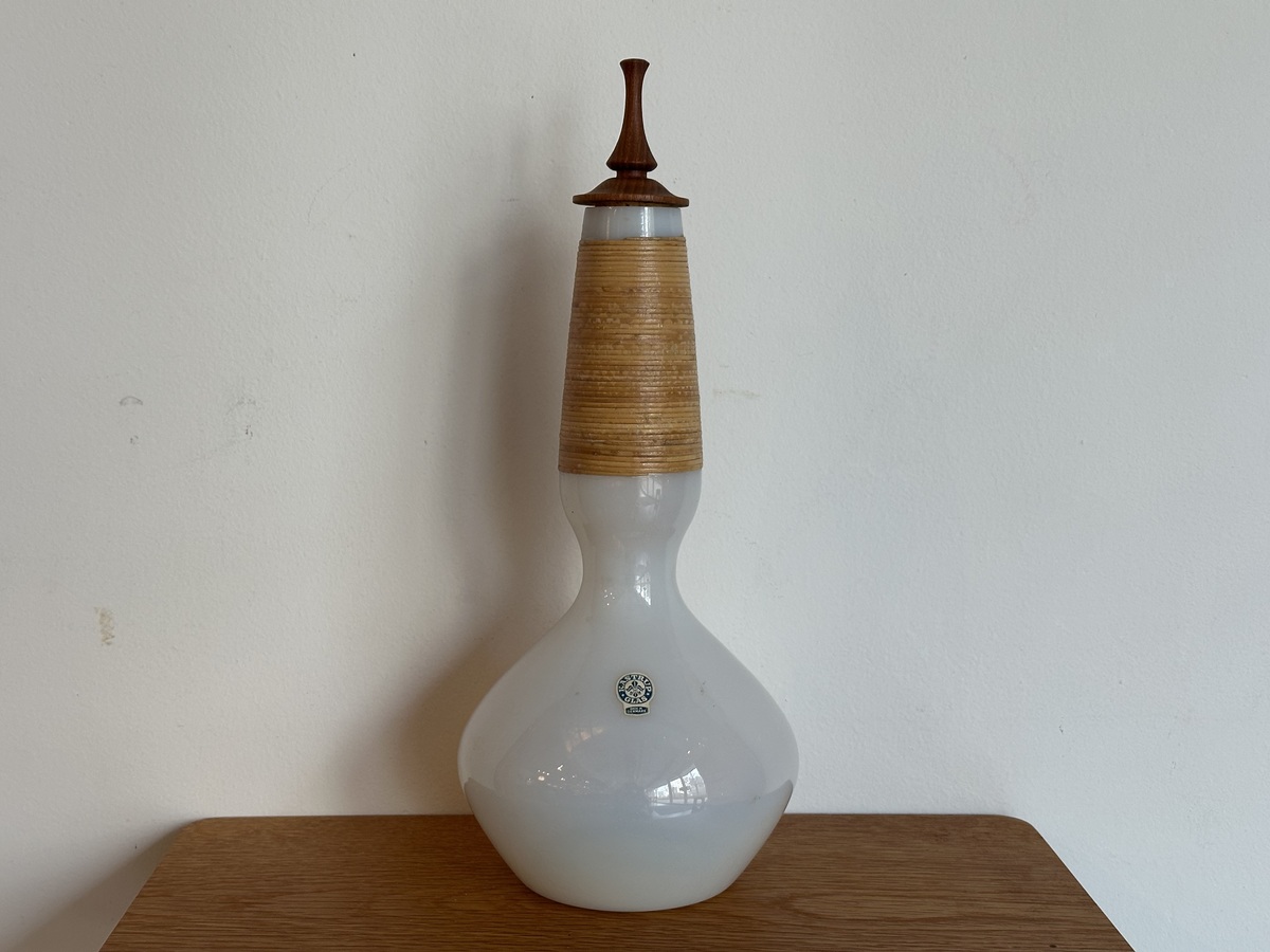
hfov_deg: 39.7
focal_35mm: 48
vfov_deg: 30.3
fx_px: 1761
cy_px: 476
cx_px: 635
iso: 80
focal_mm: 6.86
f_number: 1.78
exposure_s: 1/60
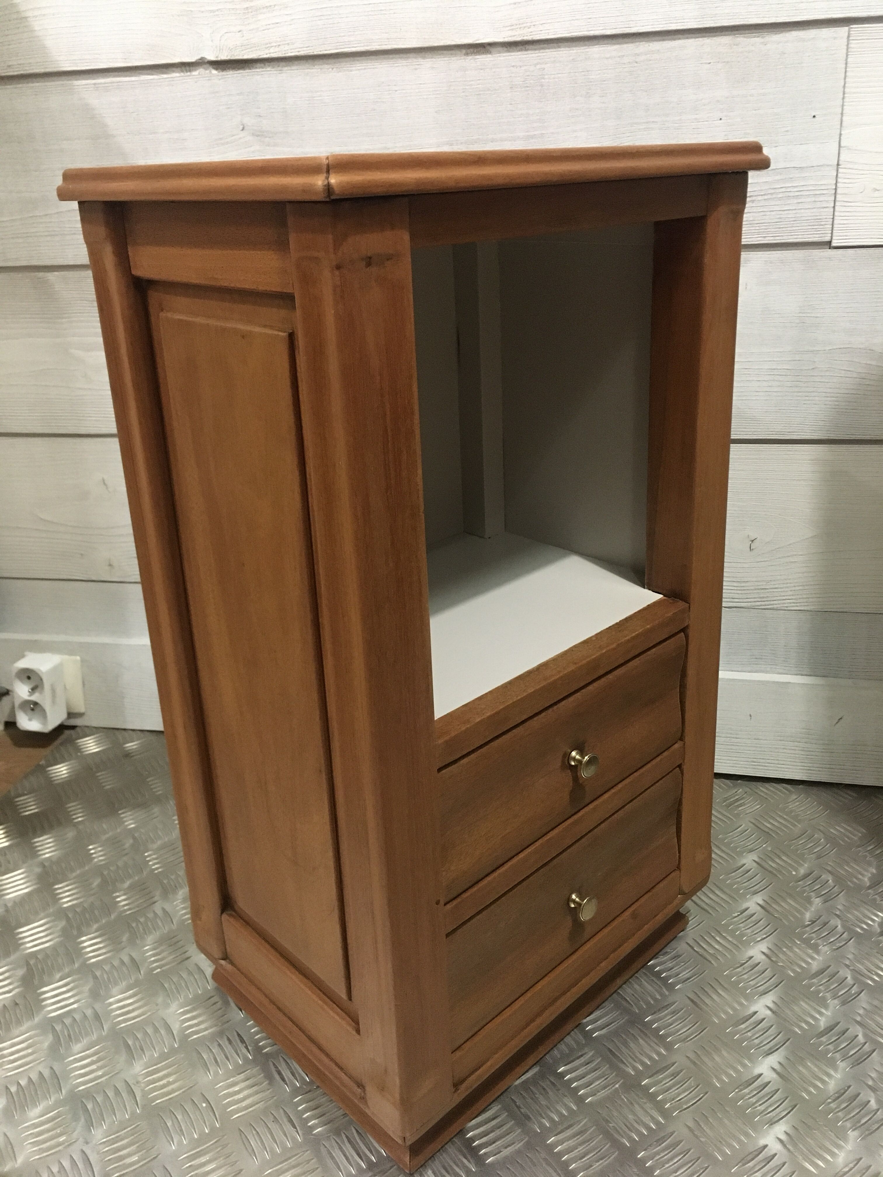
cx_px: 442
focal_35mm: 29
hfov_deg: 48.2
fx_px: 986
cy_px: 588
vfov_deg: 61.7
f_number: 2.2
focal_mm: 4.15
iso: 320
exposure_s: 1/17
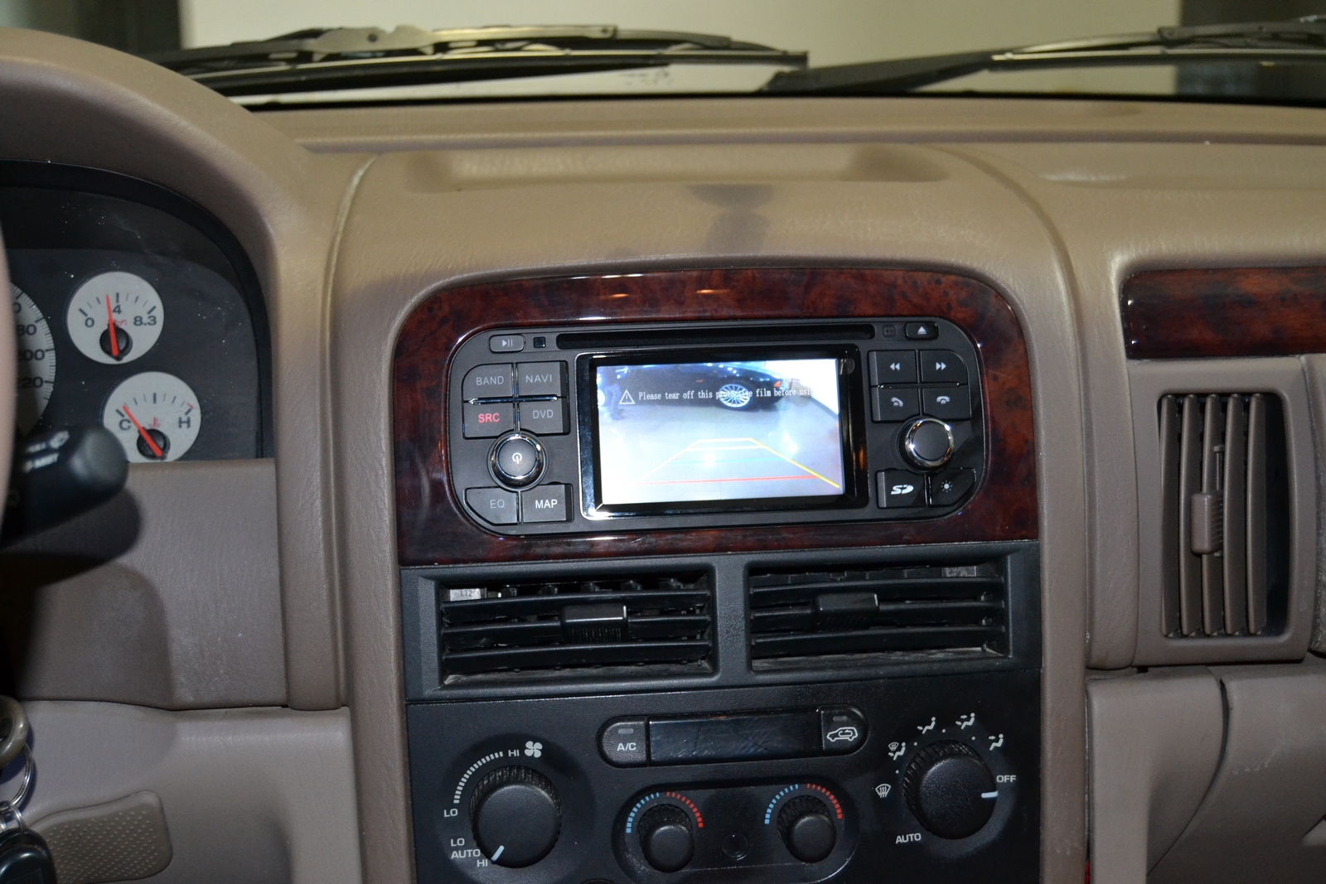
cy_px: 442
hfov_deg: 46.4
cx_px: 663
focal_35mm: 42
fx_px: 1547
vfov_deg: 31.9
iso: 1800
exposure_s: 1/60
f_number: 4
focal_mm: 28
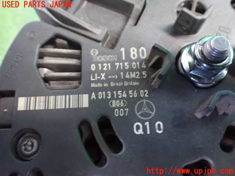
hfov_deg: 60.0
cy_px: 88
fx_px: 204
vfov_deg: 46.8
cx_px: 118
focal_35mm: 30
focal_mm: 5.4
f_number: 2.3
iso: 1600
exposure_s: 1/30
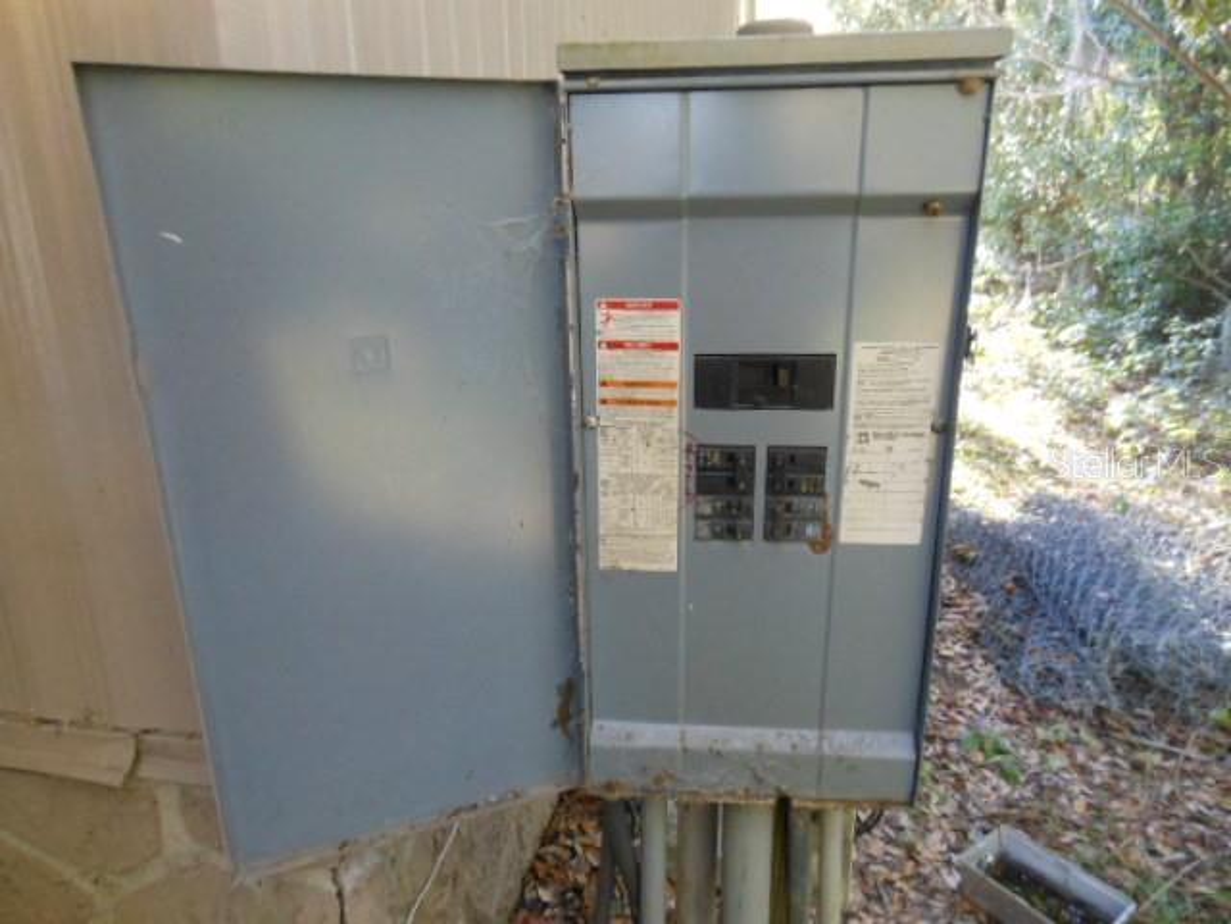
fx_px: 889
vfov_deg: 54.9
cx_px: 616
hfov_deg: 69.4
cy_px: 462
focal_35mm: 25
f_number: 3.2
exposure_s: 1/80
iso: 400
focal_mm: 4.5
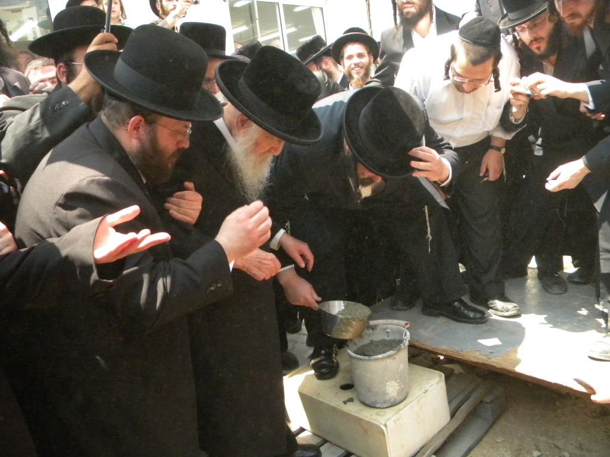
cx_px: 305
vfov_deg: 49.7
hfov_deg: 63.4
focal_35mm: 28
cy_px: 228
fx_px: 493
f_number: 3.5
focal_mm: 5
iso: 400
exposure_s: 1/603
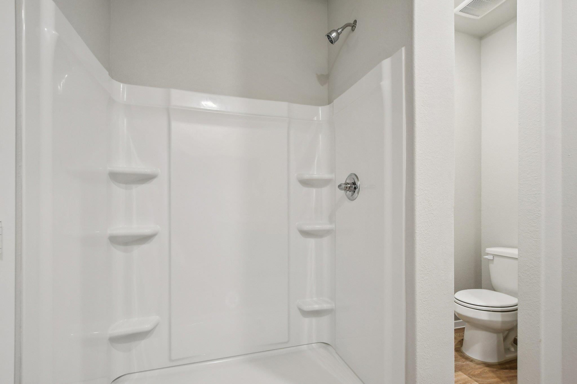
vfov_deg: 77.3
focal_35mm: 15
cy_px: 192
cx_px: 288
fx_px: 240
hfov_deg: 100.4
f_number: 8
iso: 400
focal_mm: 10
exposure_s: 1/13
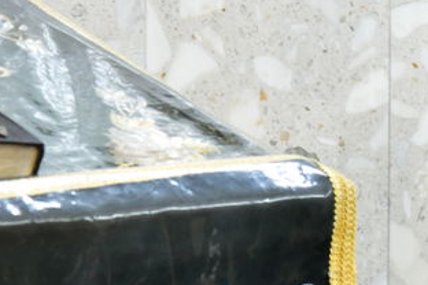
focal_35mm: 386
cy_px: 160
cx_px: 801
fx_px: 4589
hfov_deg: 5.3
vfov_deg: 3.6
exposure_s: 1/100
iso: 1250
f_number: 5.6
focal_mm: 86
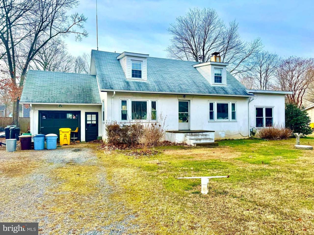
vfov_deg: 56.8
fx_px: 218
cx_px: 157
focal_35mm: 24
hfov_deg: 71.6
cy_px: 118
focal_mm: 6.76
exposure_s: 1/2604
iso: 80
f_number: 1.78
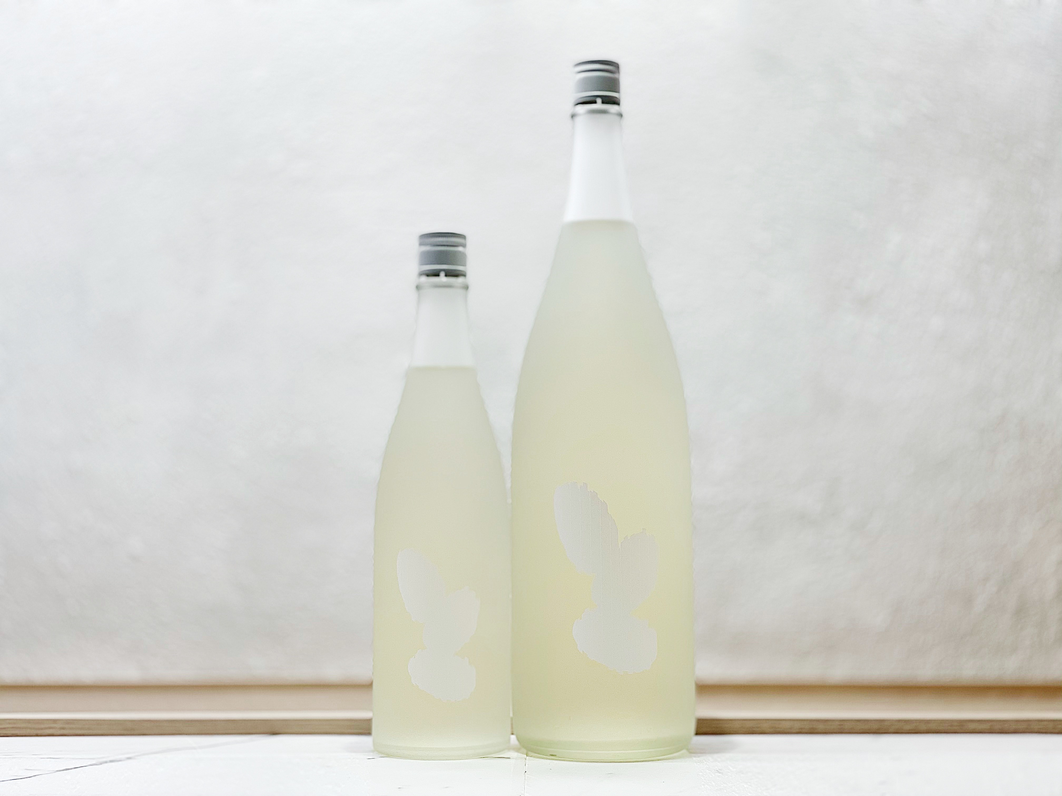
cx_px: 531
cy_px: 398
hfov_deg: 36.8
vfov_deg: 28.0
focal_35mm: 52
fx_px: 1595
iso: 64
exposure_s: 1/100
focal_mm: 6
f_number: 2
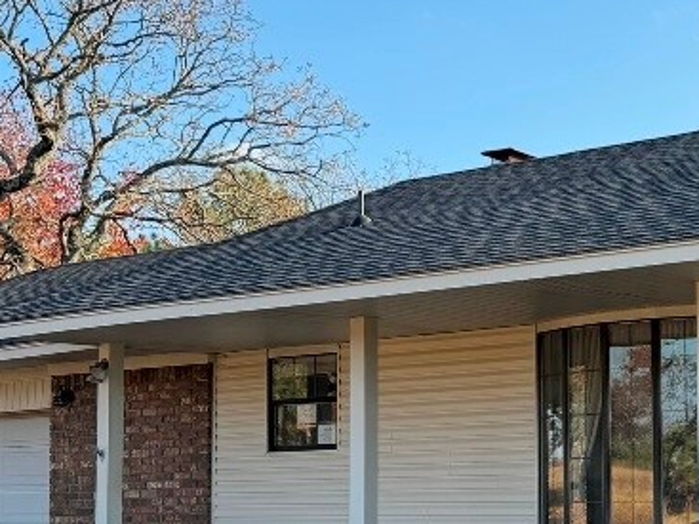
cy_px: 385
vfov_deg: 21.7
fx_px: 1352
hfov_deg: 27.7
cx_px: 659
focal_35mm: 67
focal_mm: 6.76
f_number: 1.78
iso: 80
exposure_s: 1/2053
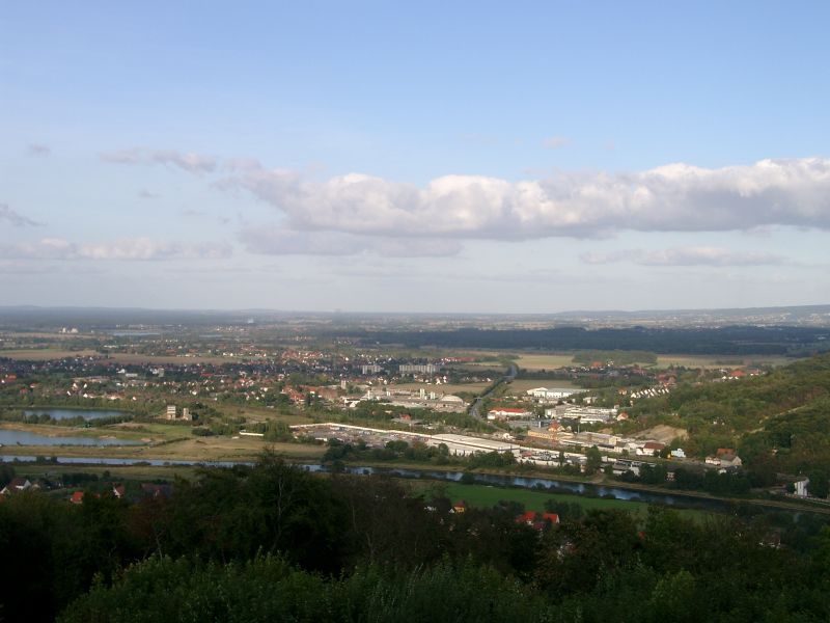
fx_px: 1127
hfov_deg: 40.4
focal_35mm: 47
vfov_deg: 30.9
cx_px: 415
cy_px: 312
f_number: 4
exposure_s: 1/458
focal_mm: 9.82
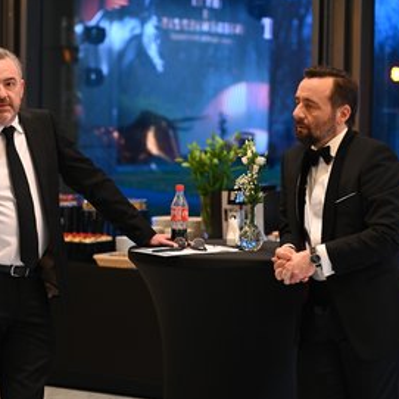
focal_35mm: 120
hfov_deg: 14.5
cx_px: 159
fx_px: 1565
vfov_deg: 14.5
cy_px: 199
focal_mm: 93
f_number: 4
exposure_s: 1/40
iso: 3200
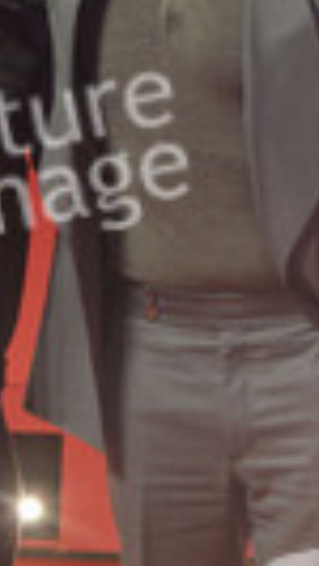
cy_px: 387
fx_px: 2086
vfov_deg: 15.4
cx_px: 94
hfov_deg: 8.7
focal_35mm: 139
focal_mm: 44
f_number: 5.6
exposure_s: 1/200
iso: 2000
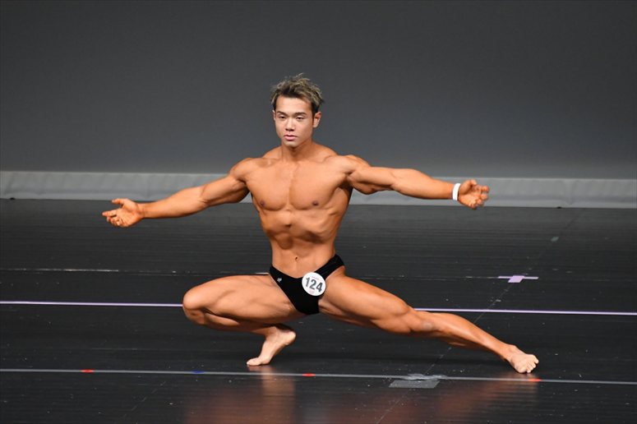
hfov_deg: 4.6
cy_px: 212
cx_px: 318
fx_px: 7959
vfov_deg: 3.1
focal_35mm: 450
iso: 4000
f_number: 5.6
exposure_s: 1/400
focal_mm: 300
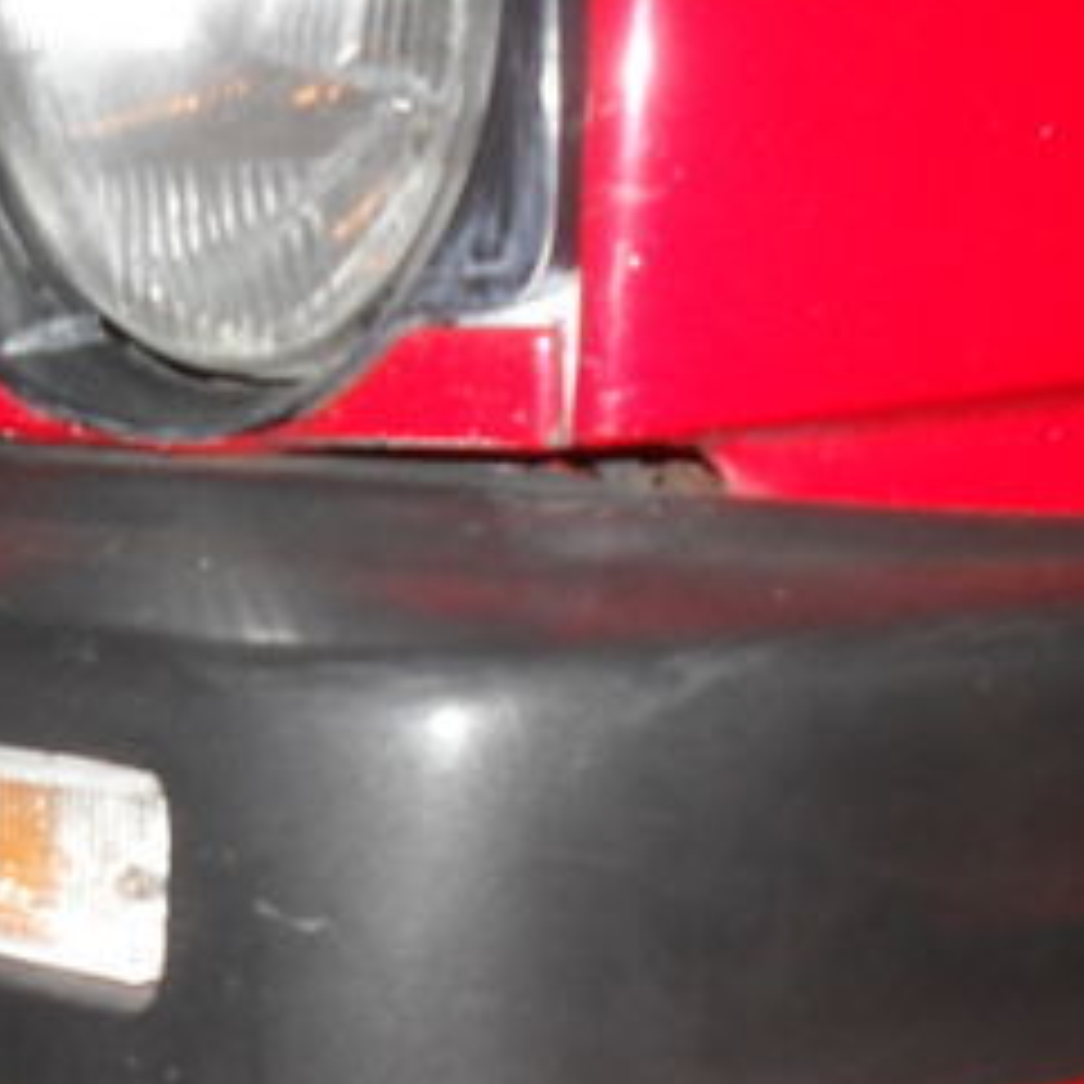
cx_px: 603
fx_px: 2905
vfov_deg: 20.5
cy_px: 1057
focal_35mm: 82
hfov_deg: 21.1
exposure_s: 1/45
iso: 200
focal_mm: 6.3
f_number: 3.2
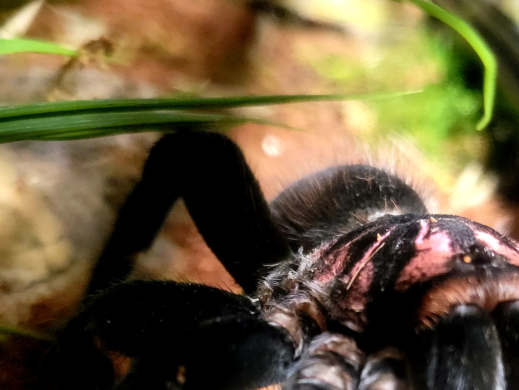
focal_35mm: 57
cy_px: 351
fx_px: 855
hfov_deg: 33.5
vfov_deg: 24.9
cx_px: 349
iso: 1600
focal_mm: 5.4
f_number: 1.8
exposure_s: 1/24
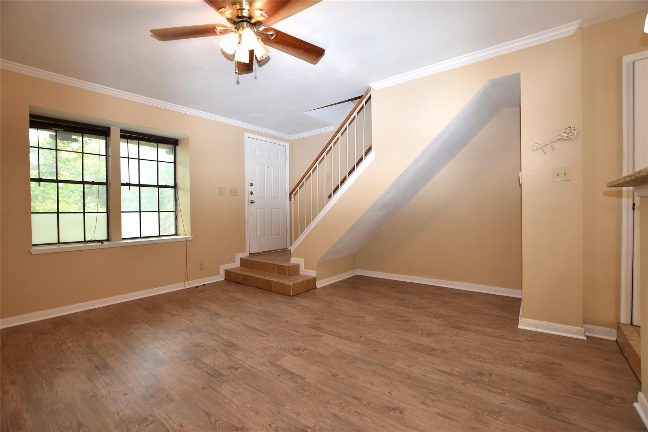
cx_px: 324
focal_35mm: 15
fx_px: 270
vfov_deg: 77.3
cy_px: 216
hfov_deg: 100.4
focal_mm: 10
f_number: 4.5
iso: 180
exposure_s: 1/60
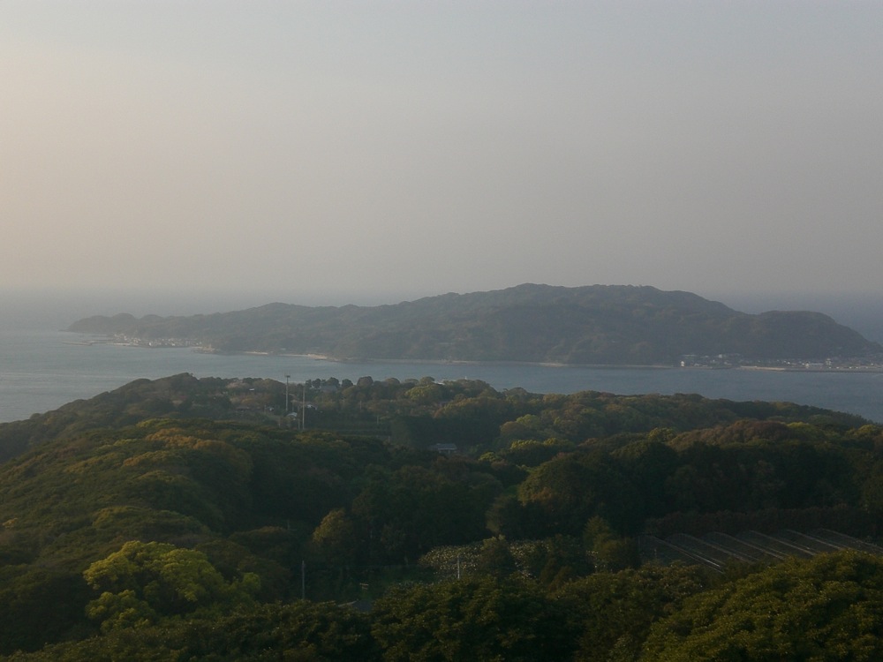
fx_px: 1913
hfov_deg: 26.0
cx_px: 442
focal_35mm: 75
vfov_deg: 19.6
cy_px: 331
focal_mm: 12.47
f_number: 4.5
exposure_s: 1/200
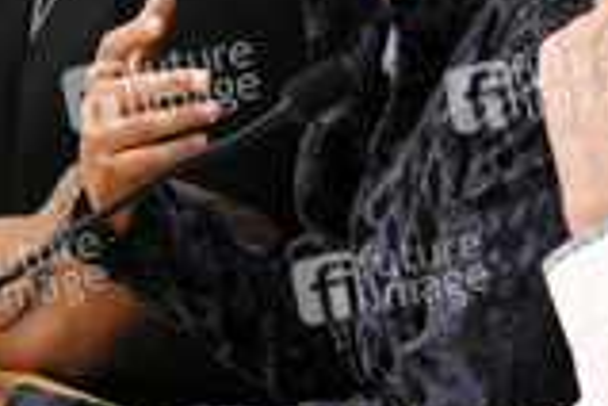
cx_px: 59
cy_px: -8
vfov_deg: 3.2
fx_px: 7194
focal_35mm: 426
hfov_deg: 4.8
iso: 2500
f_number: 6.3
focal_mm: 150
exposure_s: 1/320
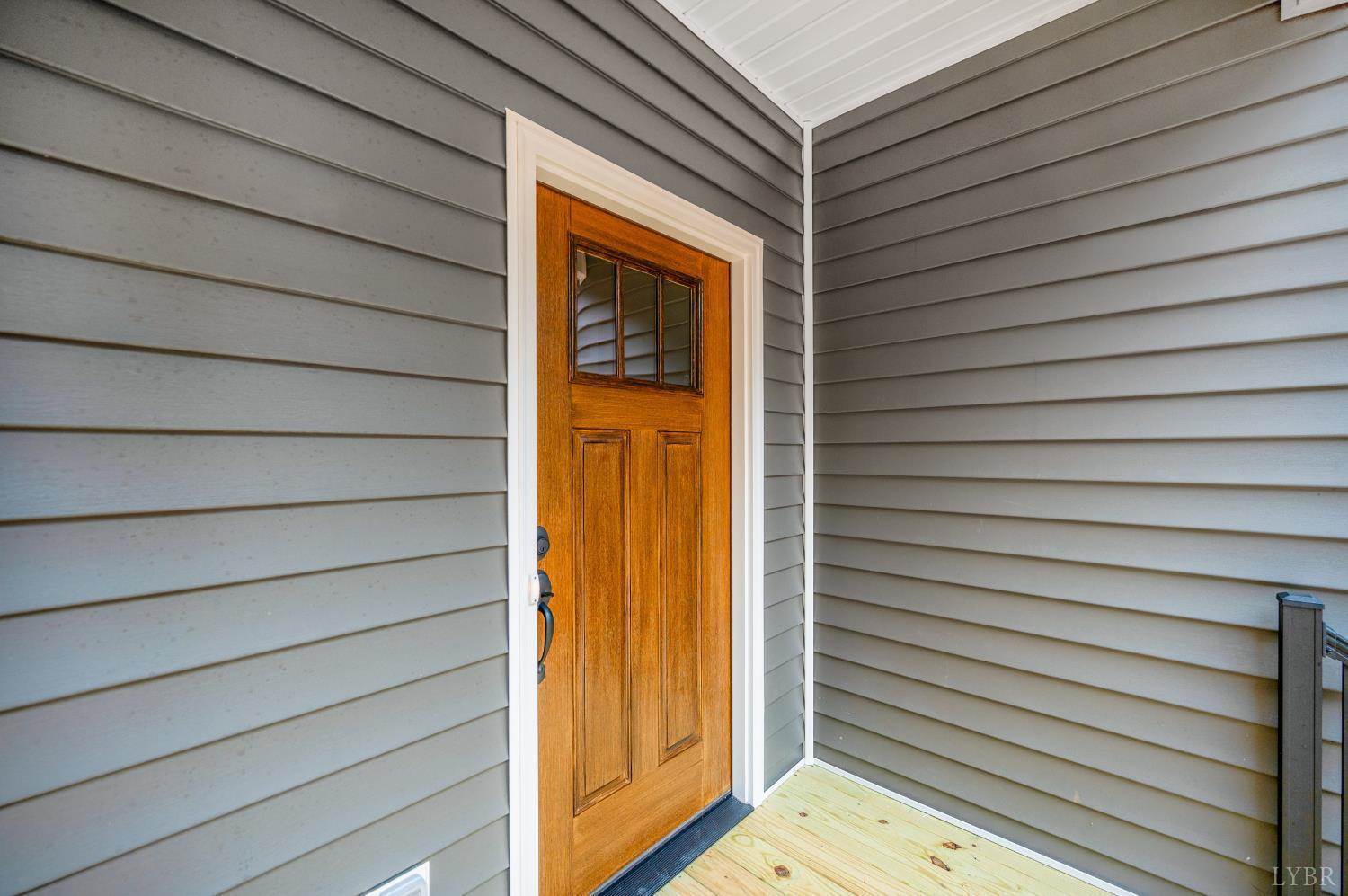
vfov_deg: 81.1
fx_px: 524
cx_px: 674
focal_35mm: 14
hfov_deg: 104.3
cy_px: 448
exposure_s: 1/50
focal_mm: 14
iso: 400
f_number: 4
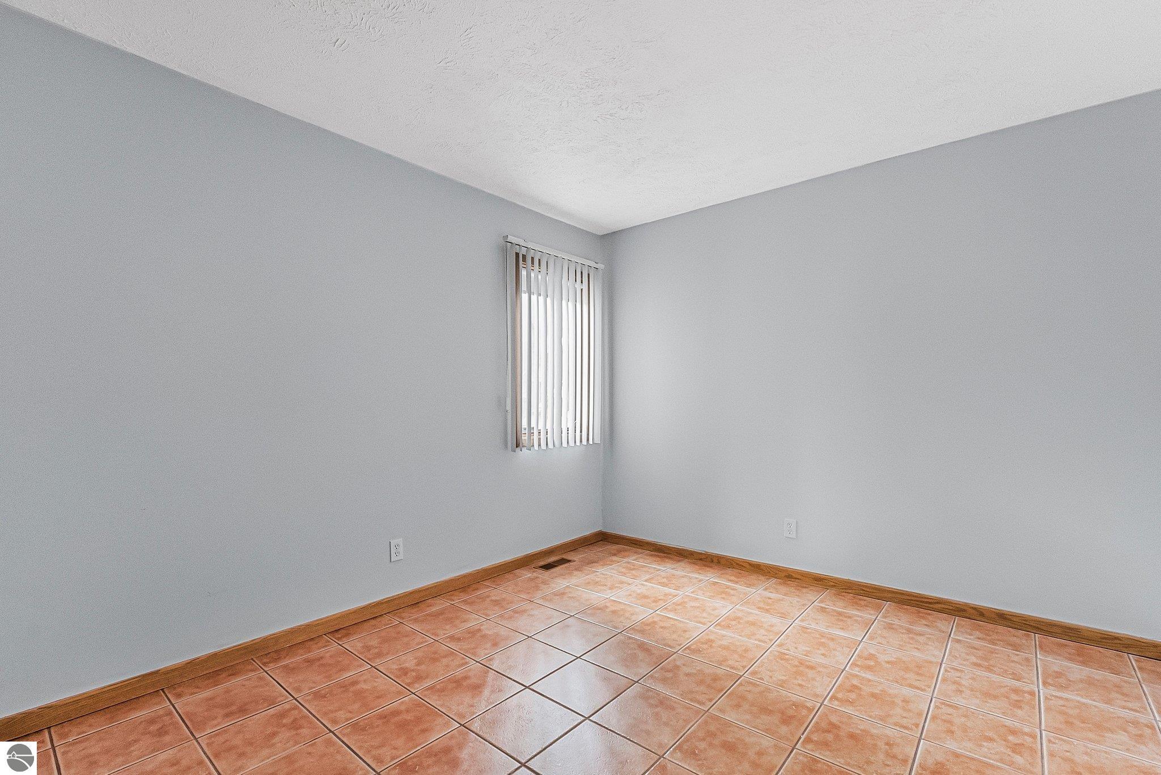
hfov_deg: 98.2
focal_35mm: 16
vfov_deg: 75.2
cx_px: 580
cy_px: 388
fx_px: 503
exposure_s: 1/40
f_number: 7.1
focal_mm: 15.6
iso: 12800
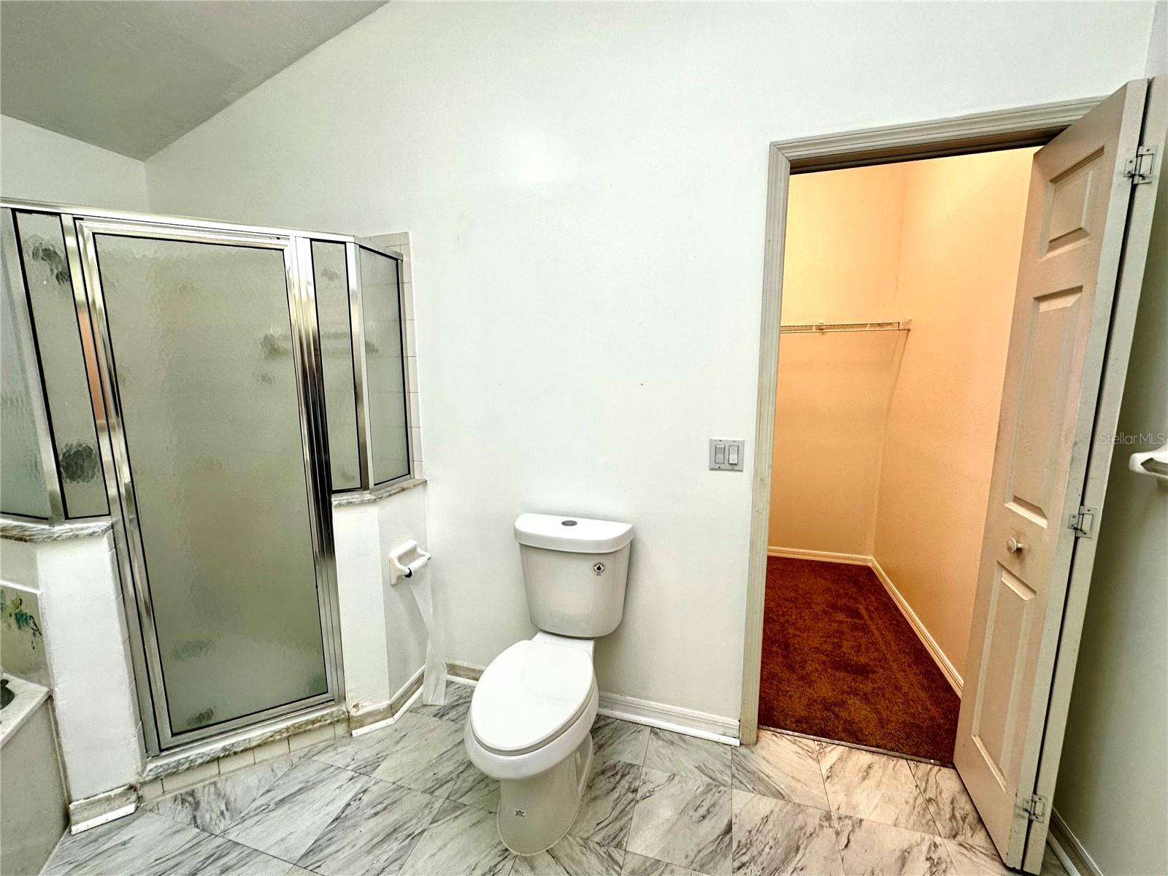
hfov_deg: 102.1
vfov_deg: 85.7
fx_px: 472
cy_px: 438
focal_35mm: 14
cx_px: 584
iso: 64
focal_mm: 2.22
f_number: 2.2
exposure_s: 1/120
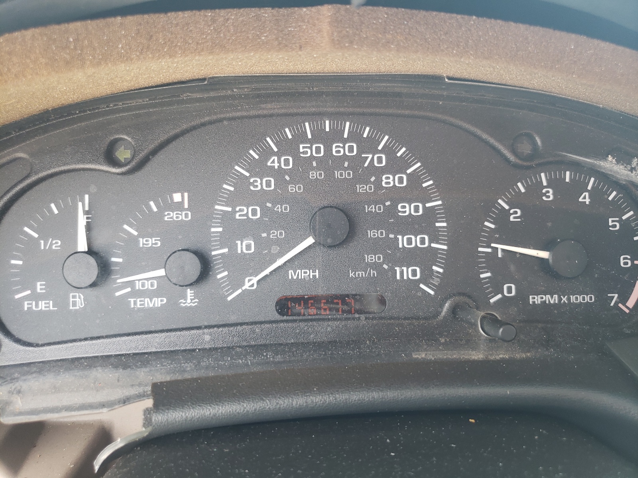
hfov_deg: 67.3
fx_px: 479
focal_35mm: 26
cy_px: 239
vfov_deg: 53.1
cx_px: 319
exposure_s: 1/60.2
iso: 56
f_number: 1.5
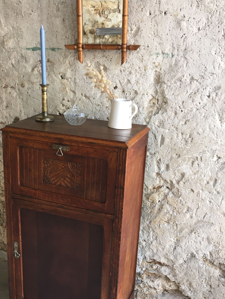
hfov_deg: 34.1
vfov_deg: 44.7
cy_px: 172
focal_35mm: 42
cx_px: 78
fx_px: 364
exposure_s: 1/33
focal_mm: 4.15
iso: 32
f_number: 2.2
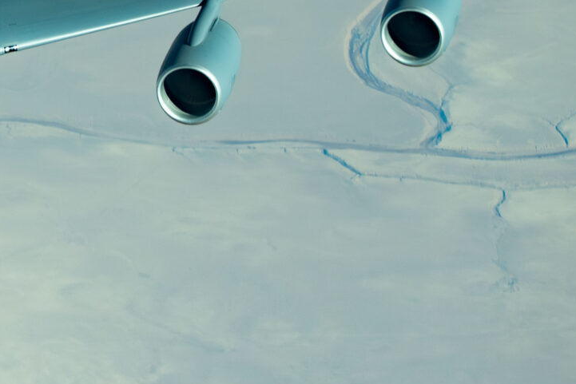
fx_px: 11362
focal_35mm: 710
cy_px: -79
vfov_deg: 1.9
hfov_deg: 2.9
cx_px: -104
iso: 400
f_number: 5
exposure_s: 1/8000
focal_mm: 200
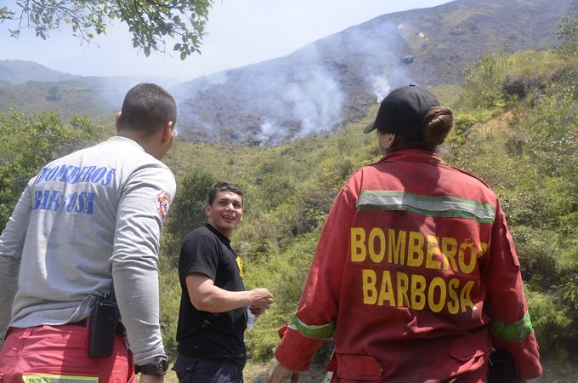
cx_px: 289
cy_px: 192
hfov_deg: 51.4
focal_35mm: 38
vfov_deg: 35.3
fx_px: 601
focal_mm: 25
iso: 200
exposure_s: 1/250
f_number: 8
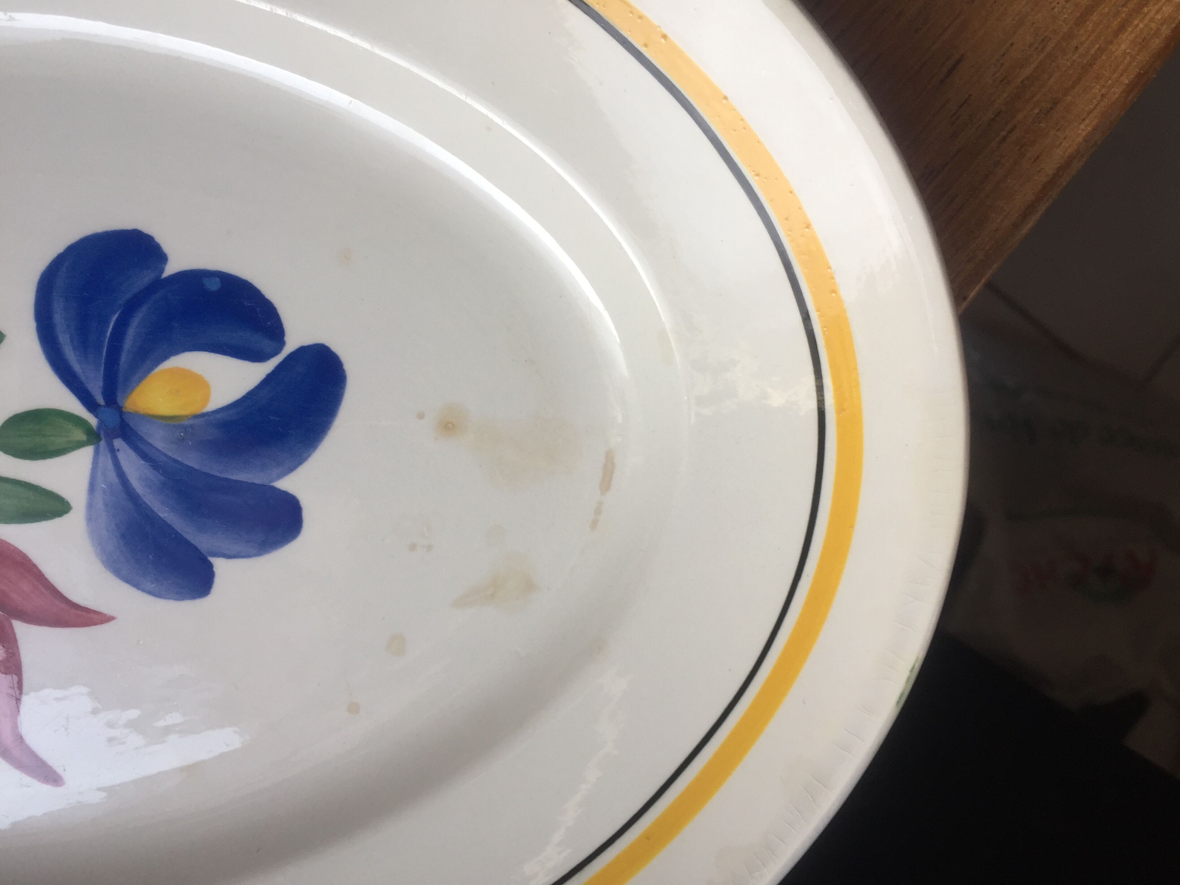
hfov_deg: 61.7
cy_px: 442
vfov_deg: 48.2
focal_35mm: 29
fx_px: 989
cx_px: 590
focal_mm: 4.15
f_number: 2.2
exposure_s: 1/50
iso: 32
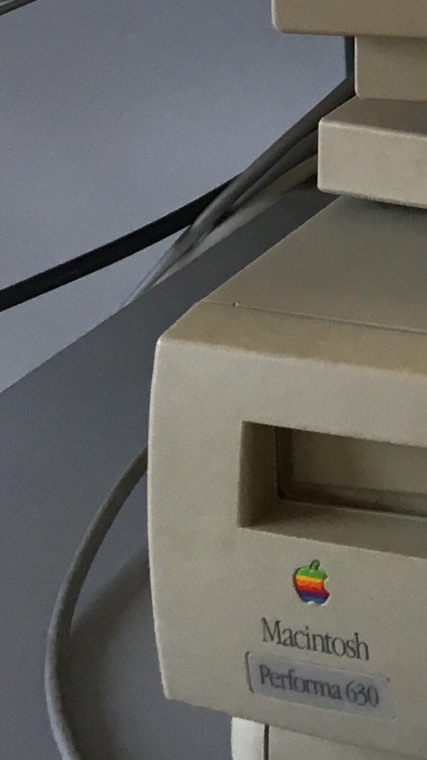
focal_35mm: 121
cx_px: 1026
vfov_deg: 16.5
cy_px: -284
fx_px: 2437
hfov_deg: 9.0
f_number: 2.2
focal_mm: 4.15
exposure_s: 1/33
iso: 32
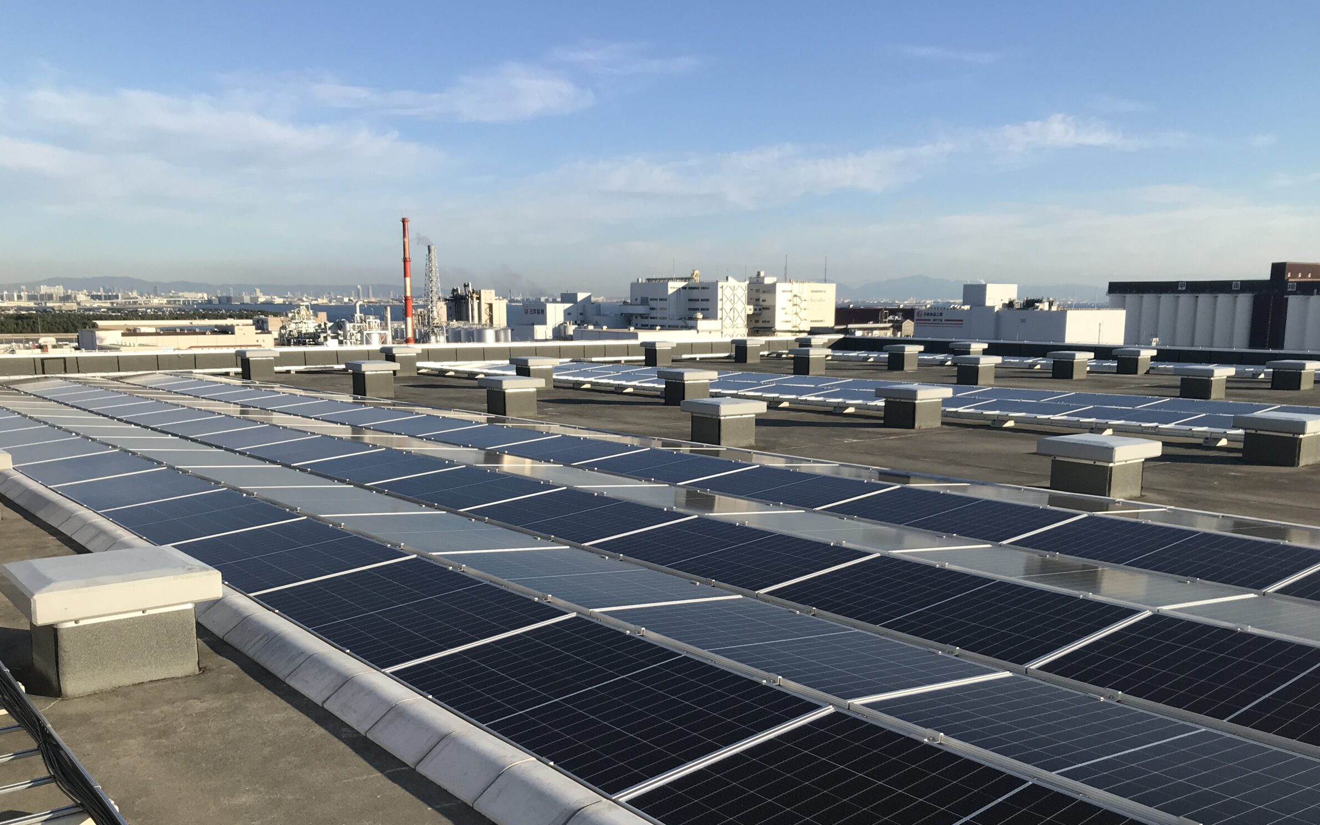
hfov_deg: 59.6
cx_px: 671
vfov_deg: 39.1
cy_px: 528
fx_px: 1151
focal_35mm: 32
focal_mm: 3.99
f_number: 1.8
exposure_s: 1/1916
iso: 20
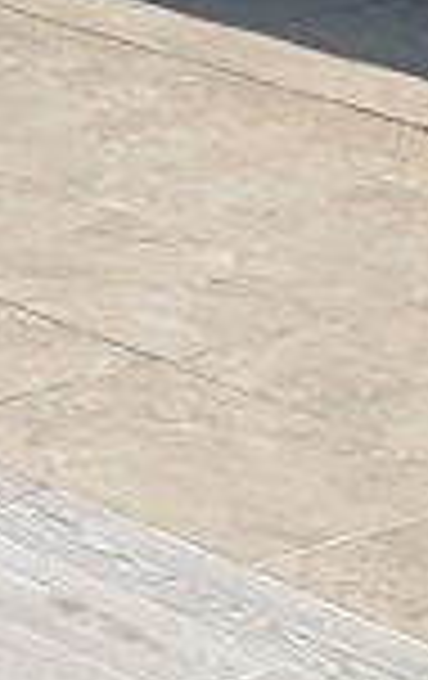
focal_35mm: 194
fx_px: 3604
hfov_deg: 5.5
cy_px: -522
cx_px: -1532
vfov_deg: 10.2
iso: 25
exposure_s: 1/4673
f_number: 1.8
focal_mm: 4.25
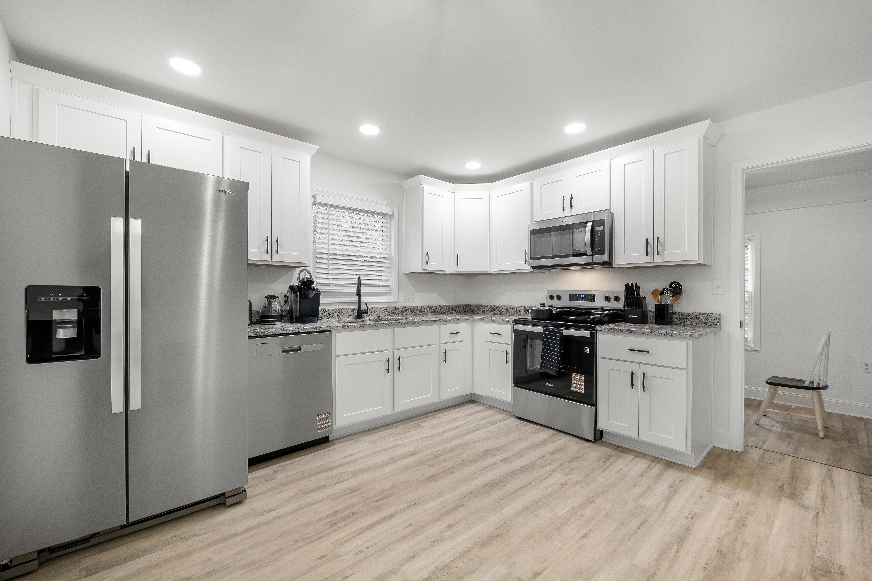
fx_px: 339
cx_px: 436
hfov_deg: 104.3
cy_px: 290
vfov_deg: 81.2
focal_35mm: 14
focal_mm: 14
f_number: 9
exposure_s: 1/6
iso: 800
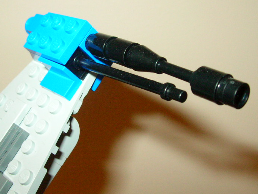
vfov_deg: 27.0
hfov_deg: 35.5
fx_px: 402
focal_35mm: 54
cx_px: 131
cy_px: 92
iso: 200
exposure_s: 1/60.1
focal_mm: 6
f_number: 3.7
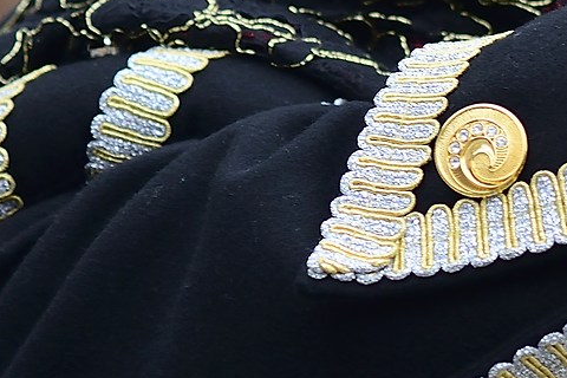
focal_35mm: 425
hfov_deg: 4.8
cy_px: -129
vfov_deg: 3.2
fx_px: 6693
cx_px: 1152
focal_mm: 85
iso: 400
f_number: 4.5
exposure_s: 1/160
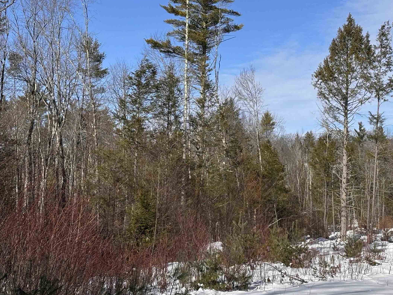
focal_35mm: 76
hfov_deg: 25.5
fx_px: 863
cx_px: 256
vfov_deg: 19.4
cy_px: 135
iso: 40
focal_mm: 5.96
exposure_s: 1/3937
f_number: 1.6
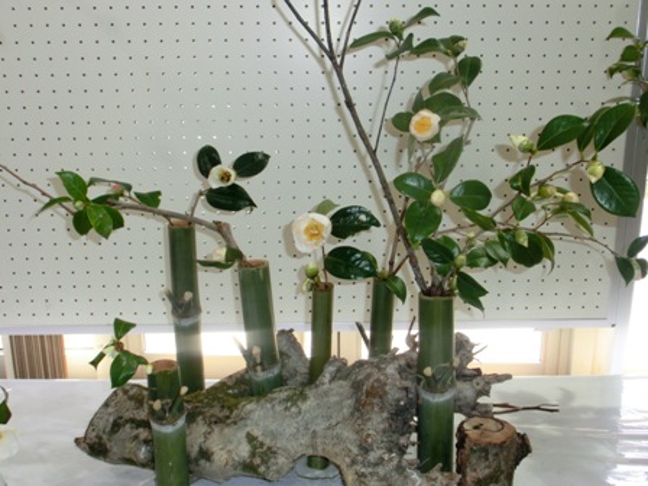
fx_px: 824
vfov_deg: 32.9
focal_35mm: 44
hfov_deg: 42.9
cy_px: 243
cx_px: 324
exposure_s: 1/60
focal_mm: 7.87
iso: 250
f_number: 4.2
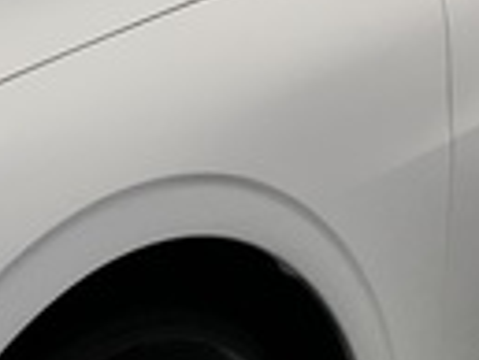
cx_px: -33
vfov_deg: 6.9
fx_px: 2992
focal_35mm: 216
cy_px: 390
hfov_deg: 9.1
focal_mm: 3
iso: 40
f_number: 1.8
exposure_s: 1/120
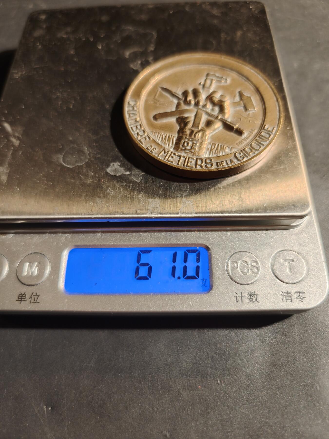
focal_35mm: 23
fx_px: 291
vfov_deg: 73.9
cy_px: 220
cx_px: 164
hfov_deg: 58.9
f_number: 1.6
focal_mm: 6.06
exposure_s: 1/100
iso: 200
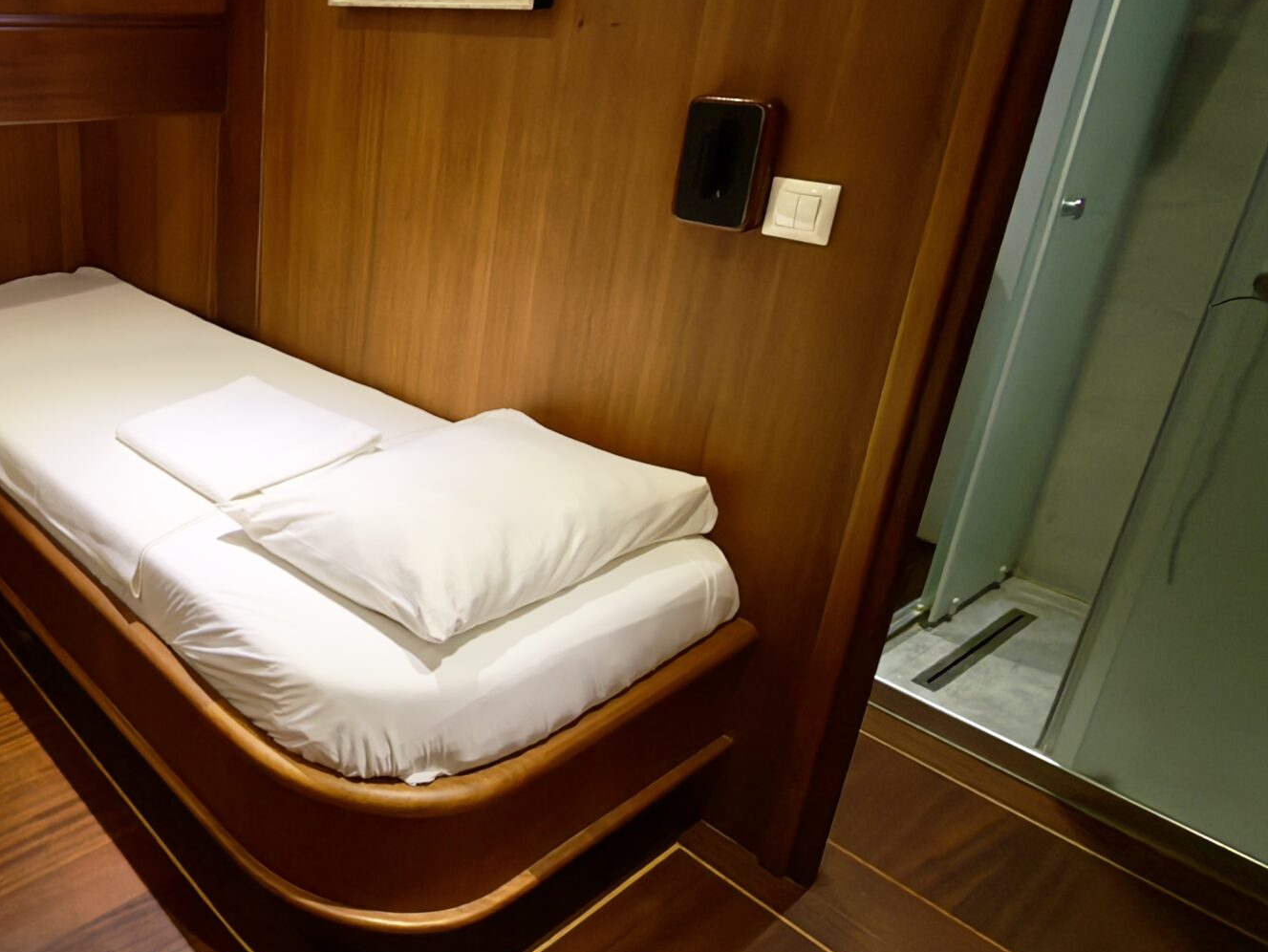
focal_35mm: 27
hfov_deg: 54.2
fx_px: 989
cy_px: 332
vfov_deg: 50.6
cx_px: 60
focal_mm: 2.22
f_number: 2.2
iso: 640
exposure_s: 1/30
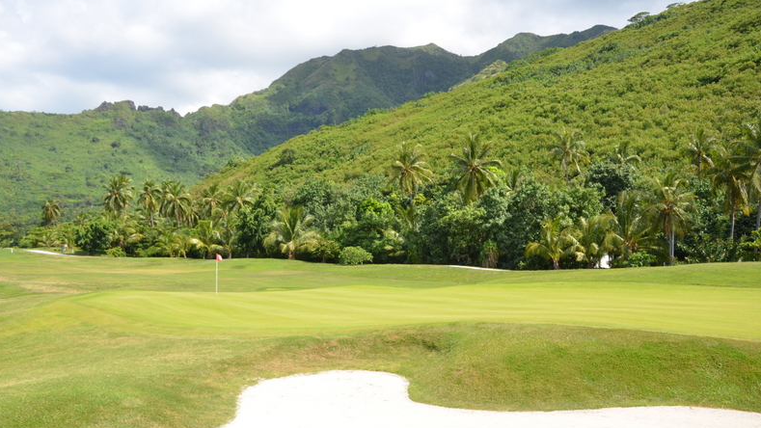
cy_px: 240
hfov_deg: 56.6
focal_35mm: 35
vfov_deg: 33.7
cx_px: 382
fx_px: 706
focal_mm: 22
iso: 100
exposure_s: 1/250
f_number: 8
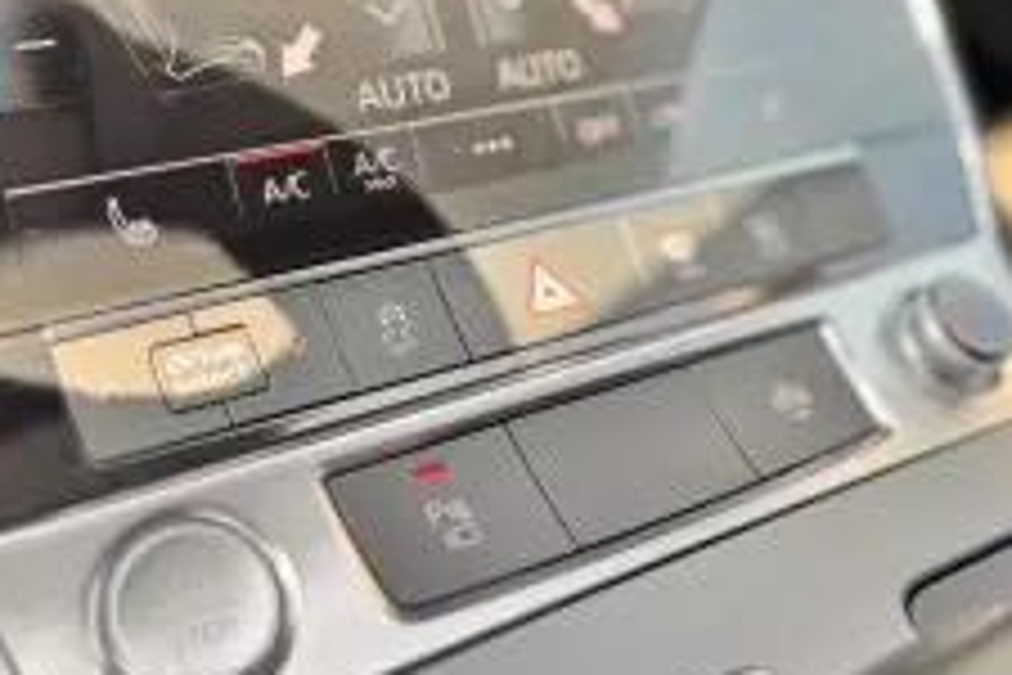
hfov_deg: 48.1
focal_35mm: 40
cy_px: 153
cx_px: 400
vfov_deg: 32.6
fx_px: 1124
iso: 64
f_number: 1.78
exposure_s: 1/121
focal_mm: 6.76
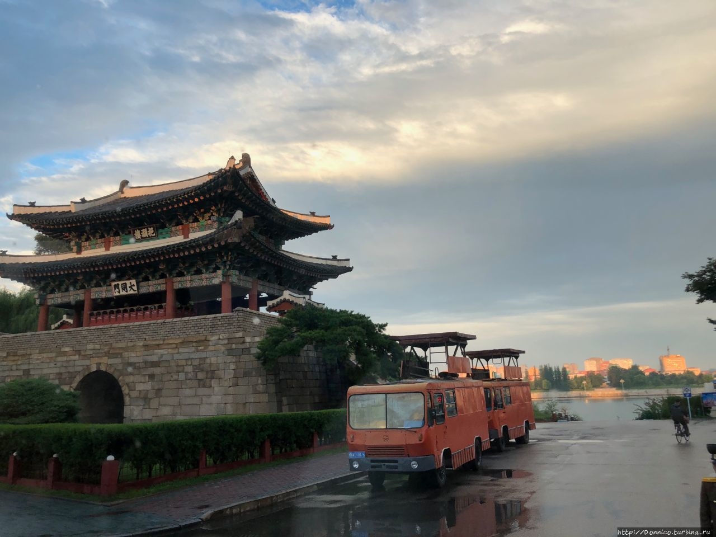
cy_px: 268
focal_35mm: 28
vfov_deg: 49.7
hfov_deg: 63.4
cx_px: 358
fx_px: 579
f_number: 1.8
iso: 20
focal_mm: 3.99
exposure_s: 1/265
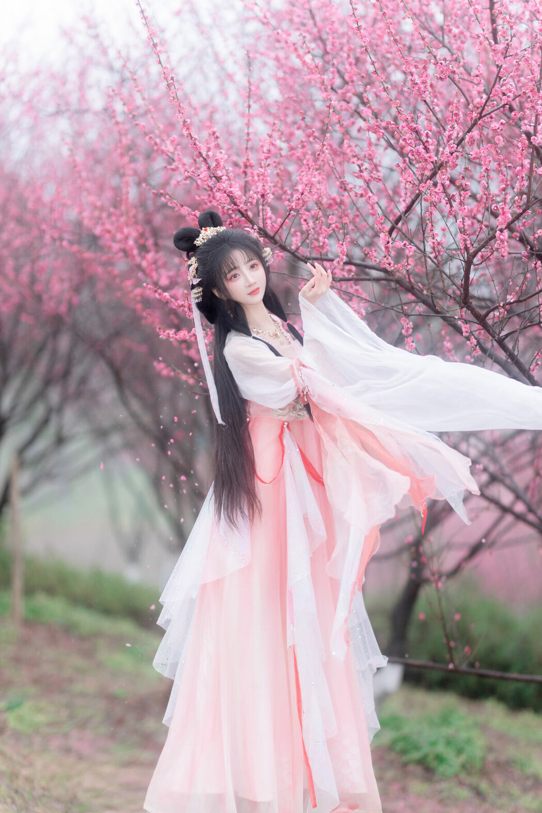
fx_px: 1919
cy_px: 406
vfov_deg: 23.9
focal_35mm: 85
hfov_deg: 16.1
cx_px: 271
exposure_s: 1/800
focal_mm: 85
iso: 250
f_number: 1.4
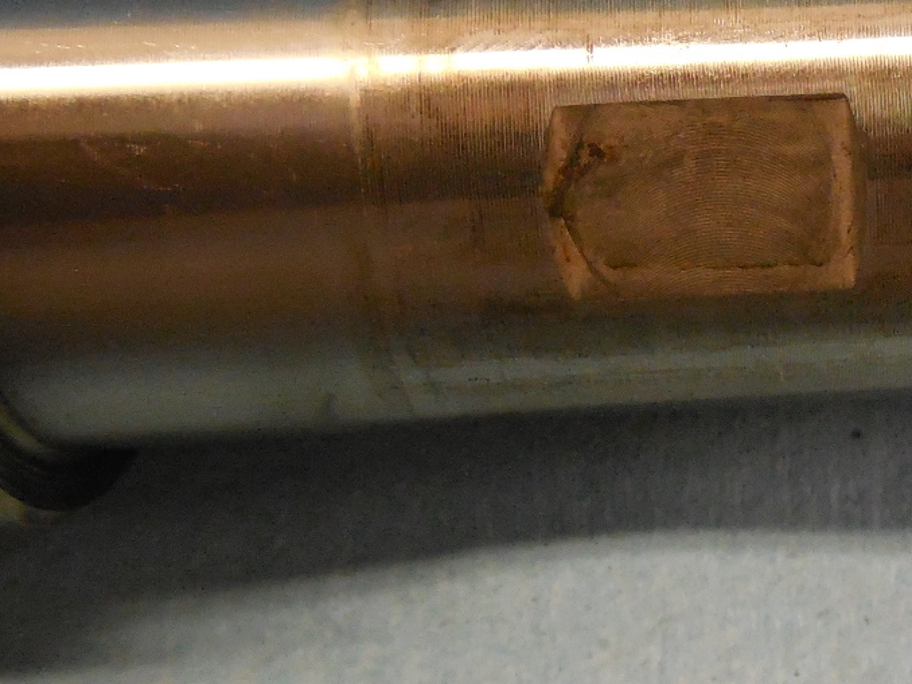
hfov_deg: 30.0
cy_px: 312
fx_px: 1554
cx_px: 955
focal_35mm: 59
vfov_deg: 24.8
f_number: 3.3
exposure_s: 1/125
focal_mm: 4.5
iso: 800
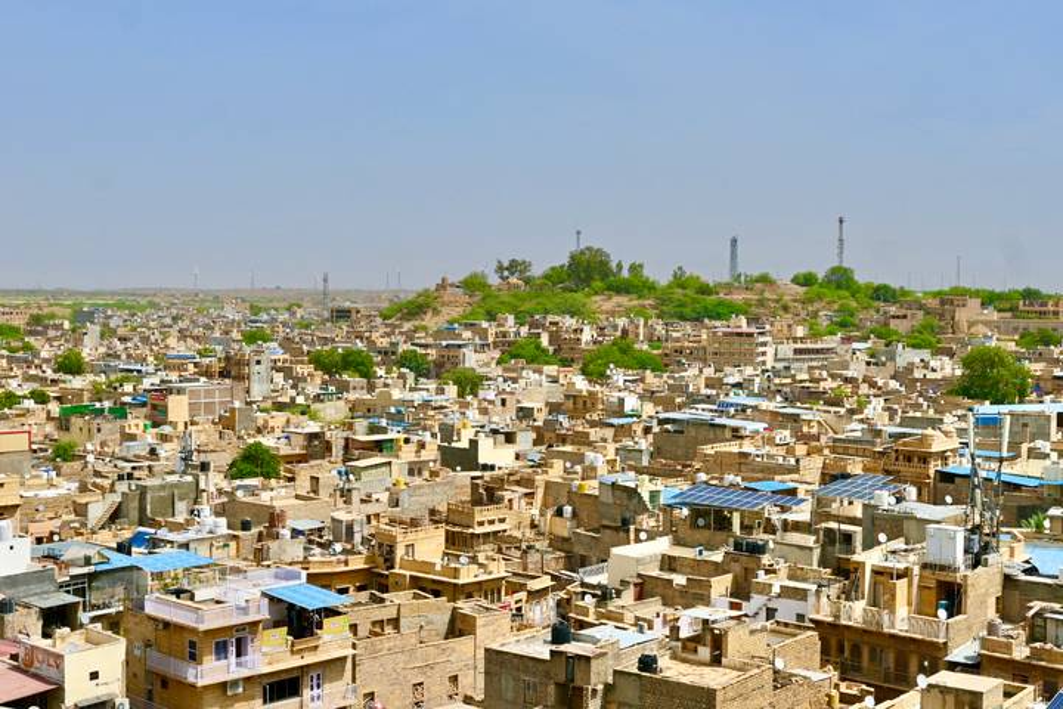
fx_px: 908
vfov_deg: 42.6
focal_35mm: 31
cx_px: 532
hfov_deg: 60.7
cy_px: 354
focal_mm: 20.5
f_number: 8
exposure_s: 1/500
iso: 100
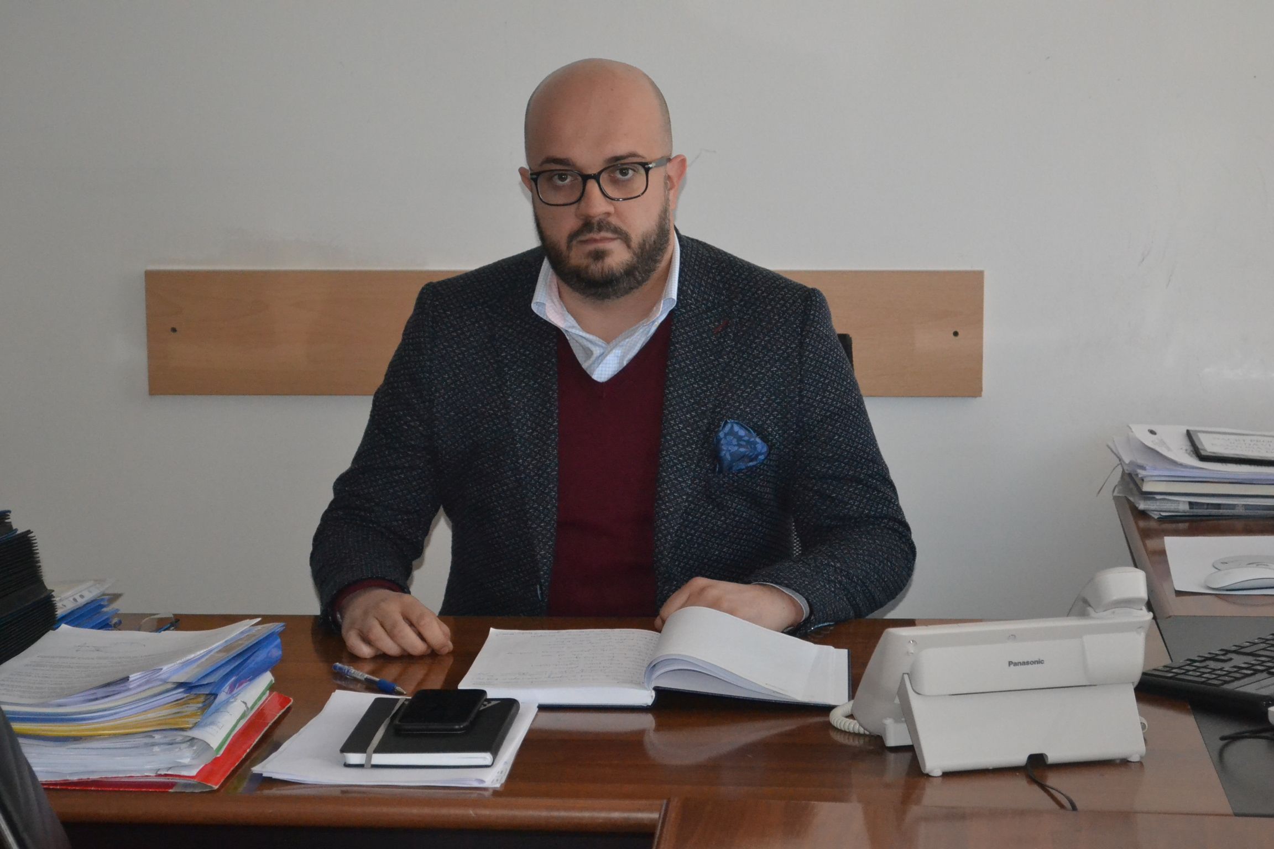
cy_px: 424
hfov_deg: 24.6
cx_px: 637
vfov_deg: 16.6
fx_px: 2919
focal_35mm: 82
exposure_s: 1/60
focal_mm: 55
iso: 3200
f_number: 5.6
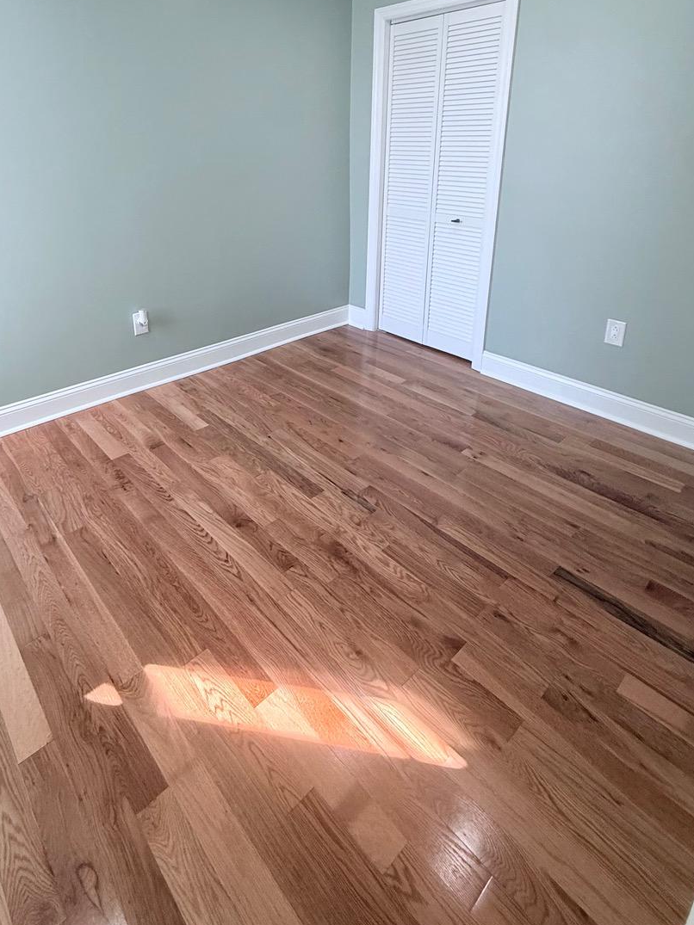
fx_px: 535
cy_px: 290
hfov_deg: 65.0
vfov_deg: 78.4
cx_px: 259
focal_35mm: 20
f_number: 2.2
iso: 160
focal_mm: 2.22
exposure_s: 1/120
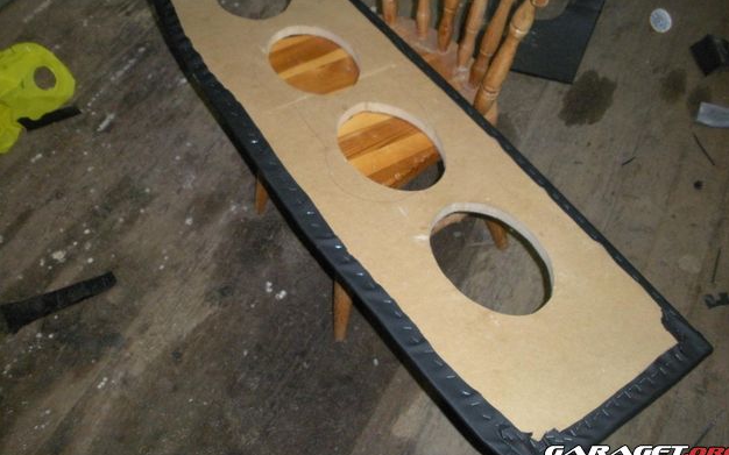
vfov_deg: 32.7
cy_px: 184
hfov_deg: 50.4
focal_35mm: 39
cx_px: 371
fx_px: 775
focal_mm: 6.3
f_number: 3.5
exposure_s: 1/60
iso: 400
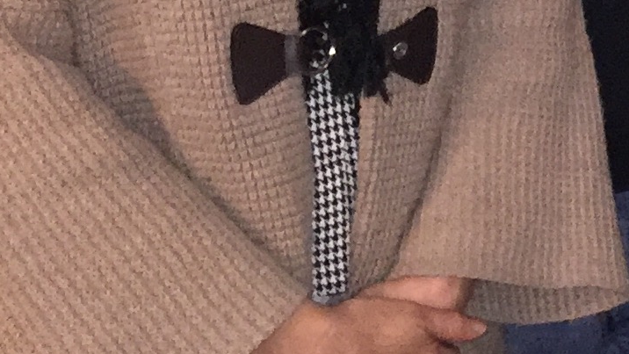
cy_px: -346
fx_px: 2402
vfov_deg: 8.1
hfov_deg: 12.9
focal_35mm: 144
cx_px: 1290
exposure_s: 1/16
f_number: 2.2
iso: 250
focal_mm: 4.15
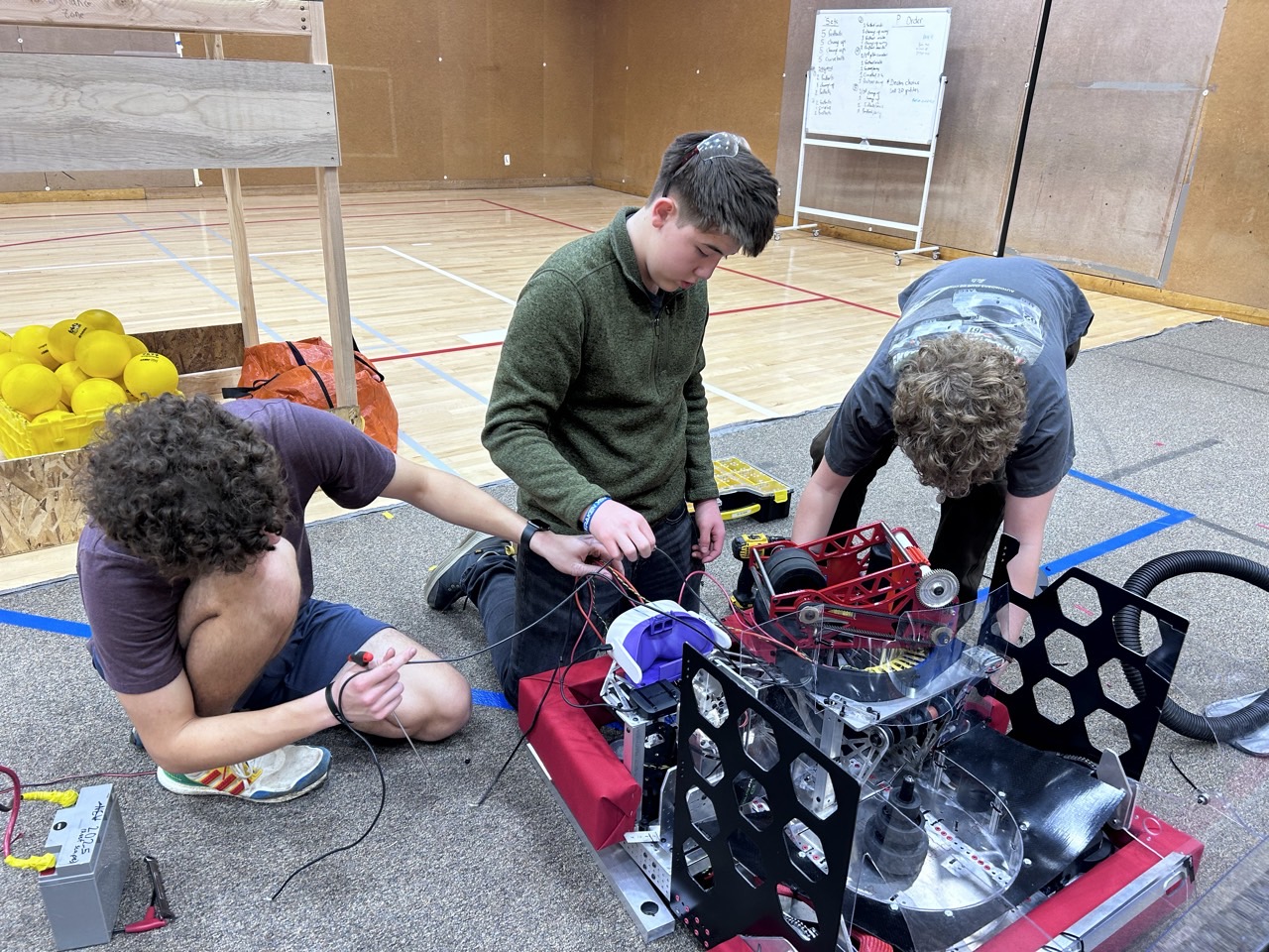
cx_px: 634
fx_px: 953
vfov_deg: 53.1
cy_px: 476
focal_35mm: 26
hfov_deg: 67.3
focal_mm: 5.7
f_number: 1.5
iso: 64
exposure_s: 1/120
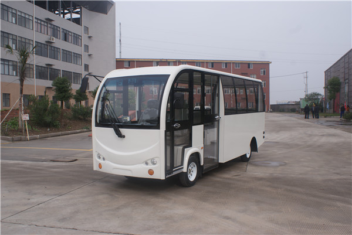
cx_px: 176
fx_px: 294
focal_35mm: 30
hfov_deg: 61.9
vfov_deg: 43.7
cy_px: 118
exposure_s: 1/125
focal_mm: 20
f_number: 10
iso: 100
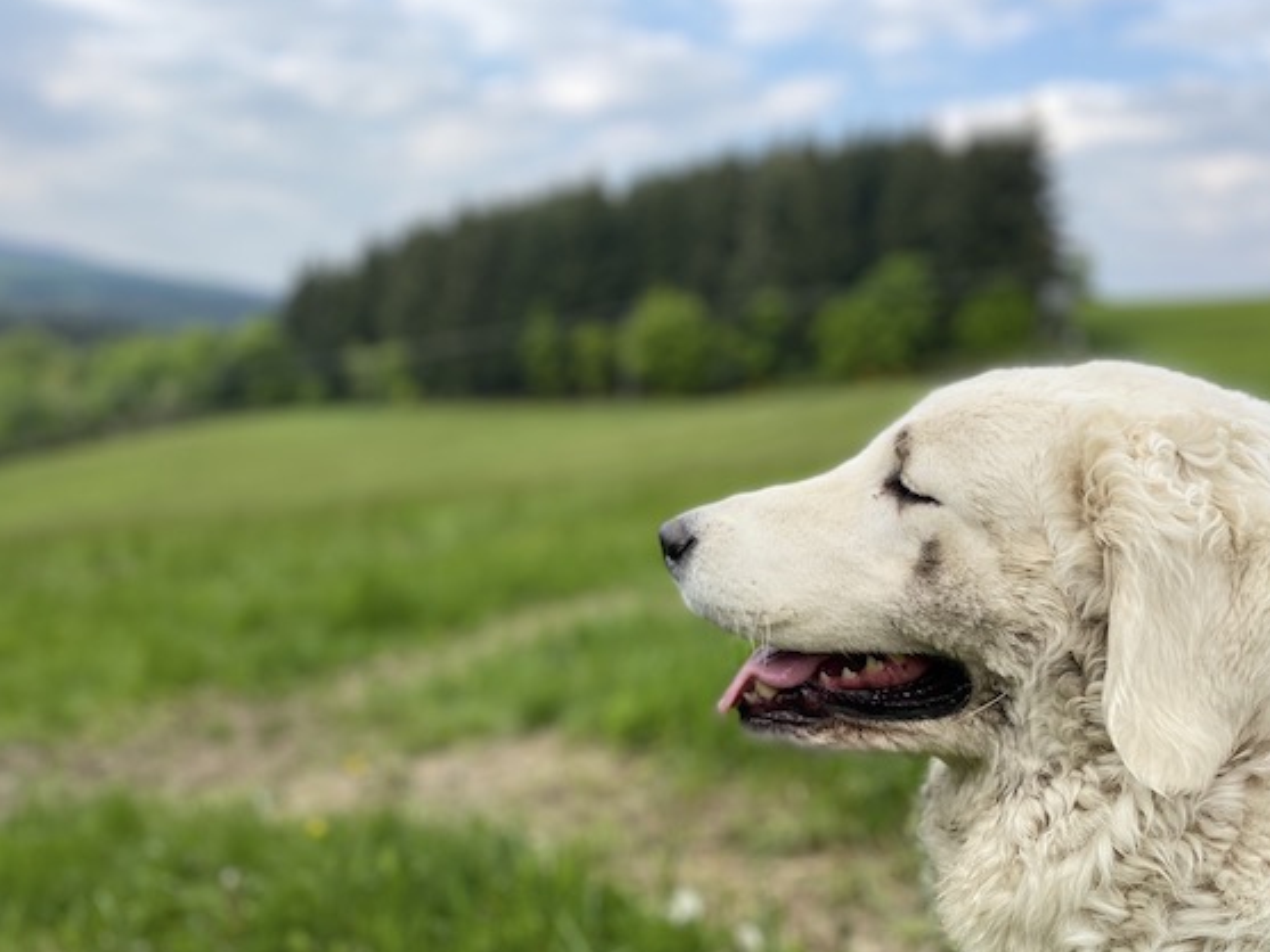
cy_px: 496
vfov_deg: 49.7
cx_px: 675
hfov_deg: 63.4
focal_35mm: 28
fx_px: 1027
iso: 32
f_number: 1.8
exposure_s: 1/1063
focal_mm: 4.25
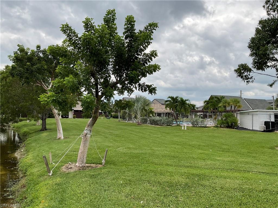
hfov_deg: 61.7
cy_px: 104
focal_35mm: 29
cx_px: 139
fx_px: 233
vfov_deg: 48.2
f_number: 1.8
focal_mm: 3
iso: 16
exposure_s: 1/1912
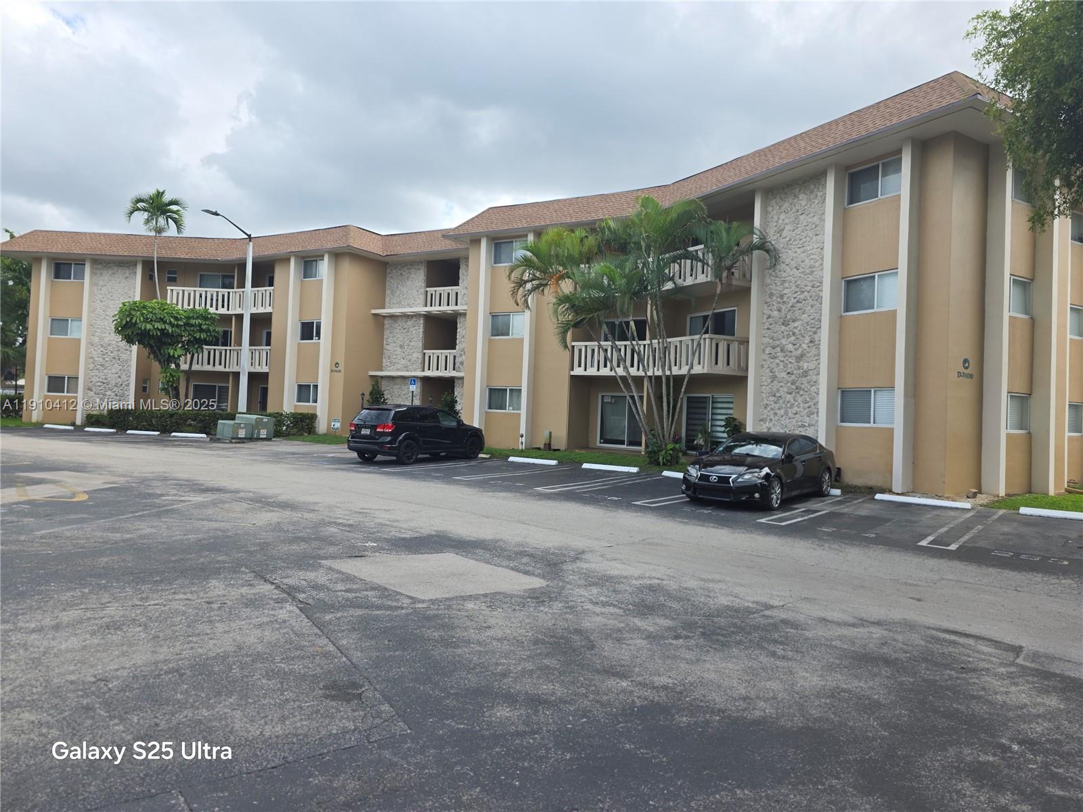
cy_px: 406
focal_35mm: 23
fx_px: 720
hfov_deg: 73.9
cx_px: 542
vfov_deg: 58.9
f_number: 1.7
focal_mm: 6.3
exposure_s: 1/3160
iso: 80
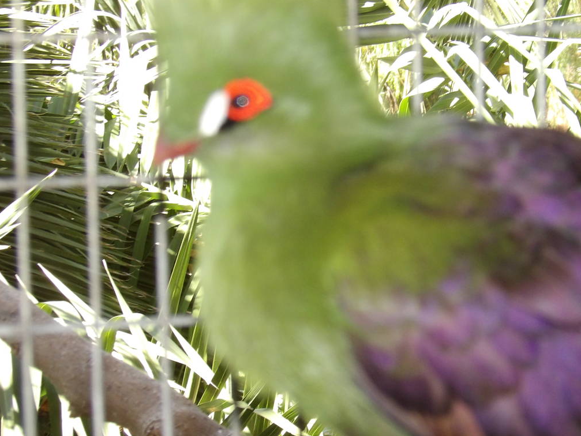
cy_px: 307
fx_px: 2720
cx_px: 368
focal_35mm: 162
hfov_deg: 12.2
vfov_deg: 9.2
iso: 200
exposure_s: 1/100
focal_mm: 18.2
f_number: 4.2
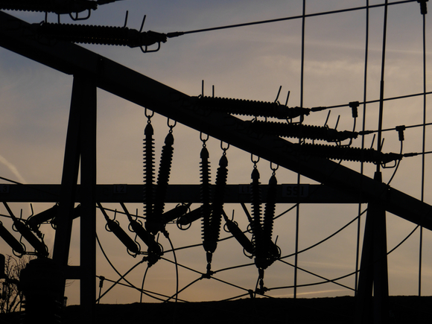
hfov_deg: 7.9
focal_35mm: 251
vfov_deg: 5.9
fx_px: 3132
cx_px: 177
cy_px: 145
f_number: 5.8
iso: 200
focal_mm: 91
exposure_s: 1/2000
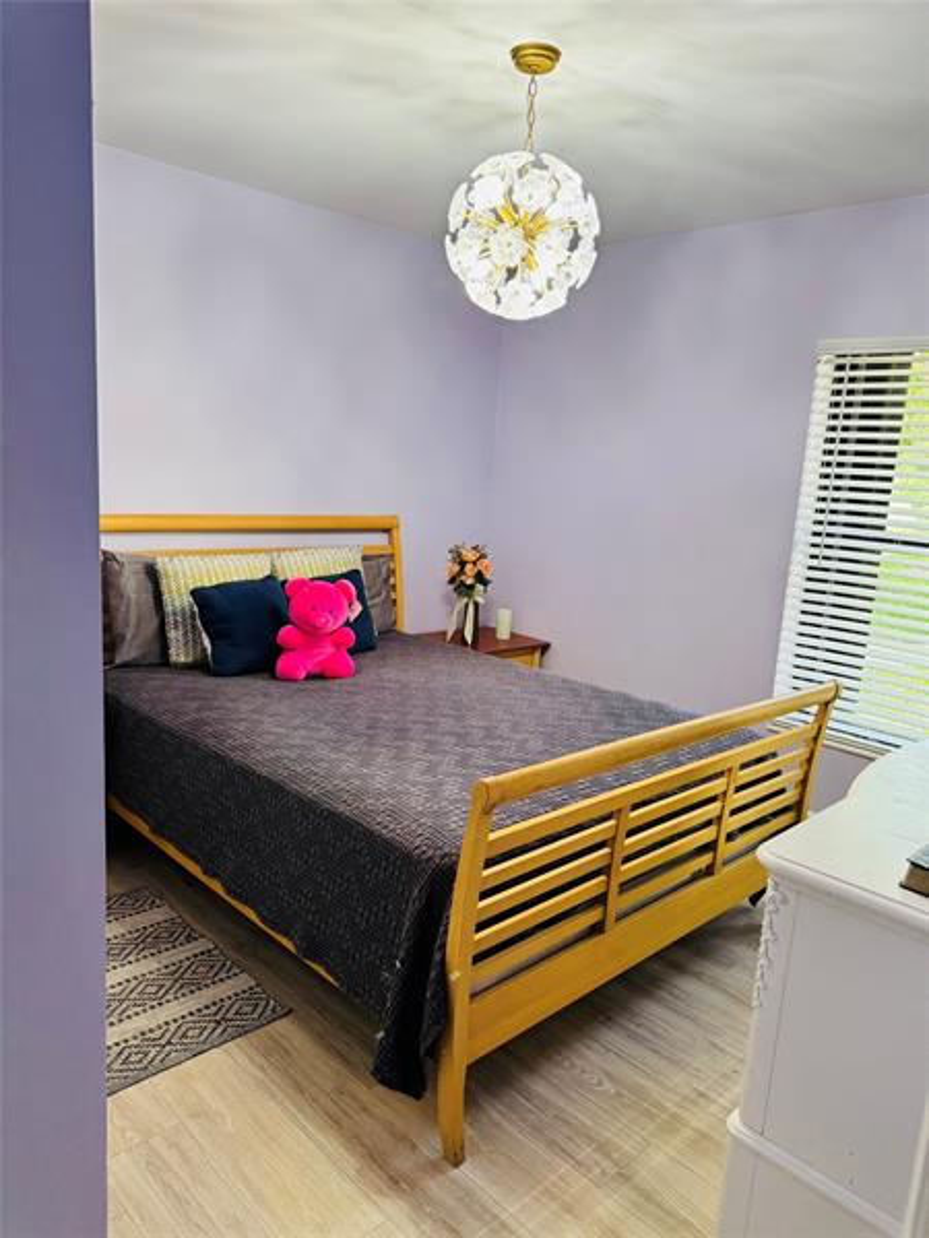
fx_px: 859
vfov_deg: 71.6
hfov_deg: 56.8
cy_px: 619
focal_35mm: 24
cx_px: 464
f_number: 1.78
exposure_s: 1/120
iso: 200
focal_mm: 6.76
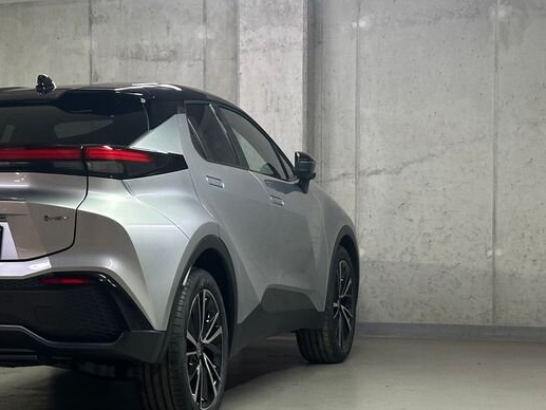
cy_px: 277
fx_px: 1499
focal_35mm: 95
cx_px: 56
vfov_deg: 15.5
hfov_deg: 20.2
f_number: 1.78
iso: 250
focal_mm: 6.86
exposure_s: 1/50
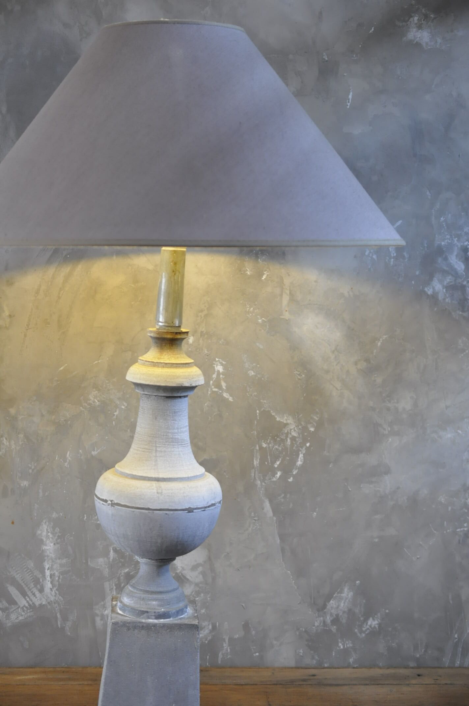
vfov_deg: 33.4
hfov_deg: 22.6
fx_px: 1175
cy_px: 353
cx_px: 234
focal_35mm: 60
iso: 800
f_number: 3.5
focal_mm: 40
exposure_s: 1/50
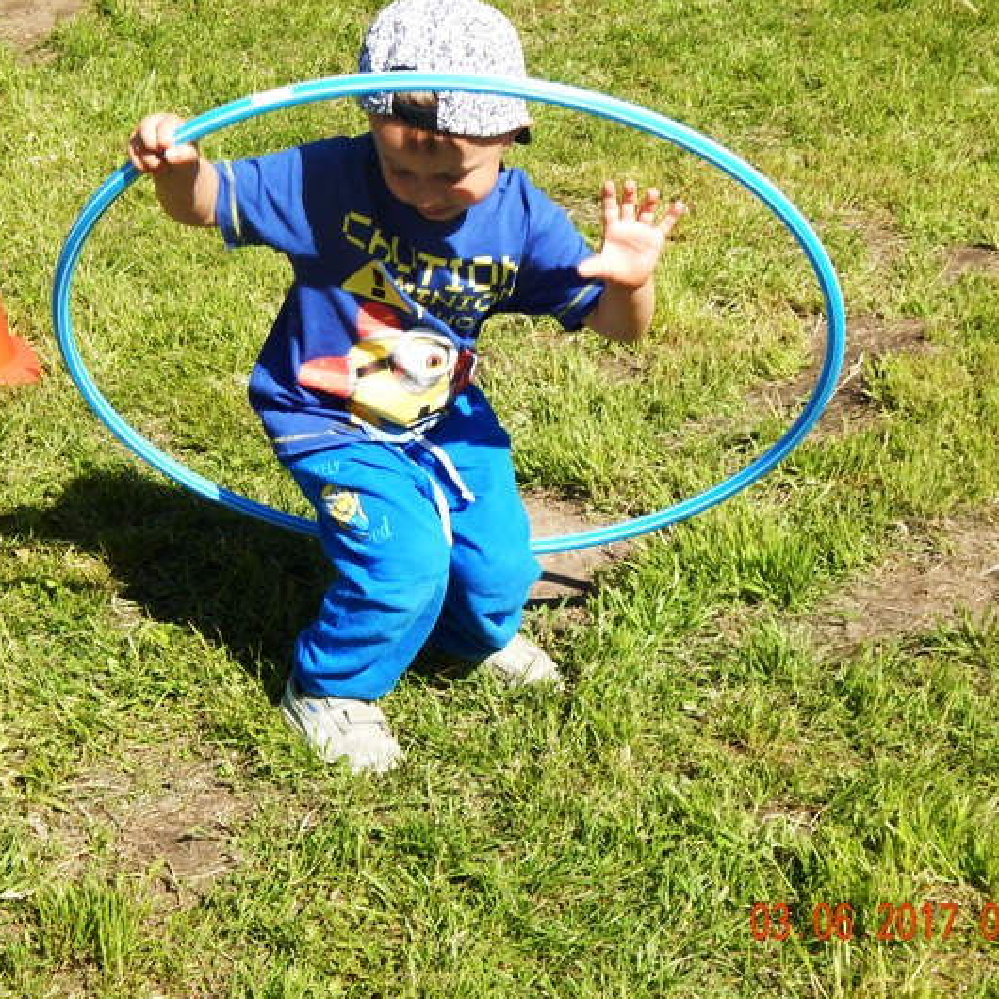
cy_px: 473
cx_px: 460
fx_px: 2351
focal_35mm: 72
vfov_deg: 24.0
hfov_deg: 24.0
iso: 125
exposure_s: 1/640
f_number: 3.8
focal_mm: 9.7
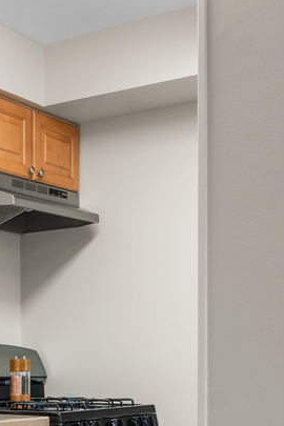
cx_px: -62
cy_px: 406
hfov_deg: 17.9
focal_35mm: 72
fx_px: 852
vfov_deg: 26.8
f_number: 9
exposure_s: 1/5
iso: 400
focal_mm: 18
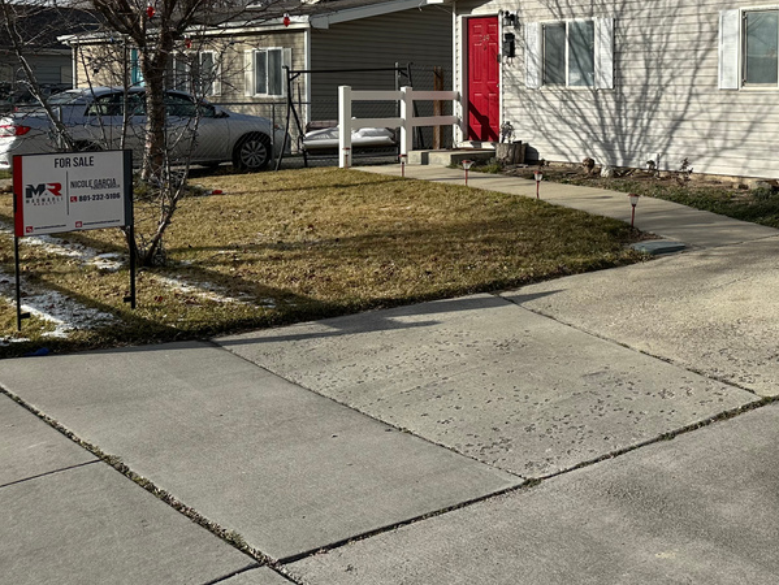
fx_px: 923
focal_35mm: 41
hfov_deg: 43.2
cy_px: 127
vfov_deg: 34.2
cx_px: 645
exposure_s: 1/6623
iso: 80
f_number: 1.78
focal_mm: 6.86
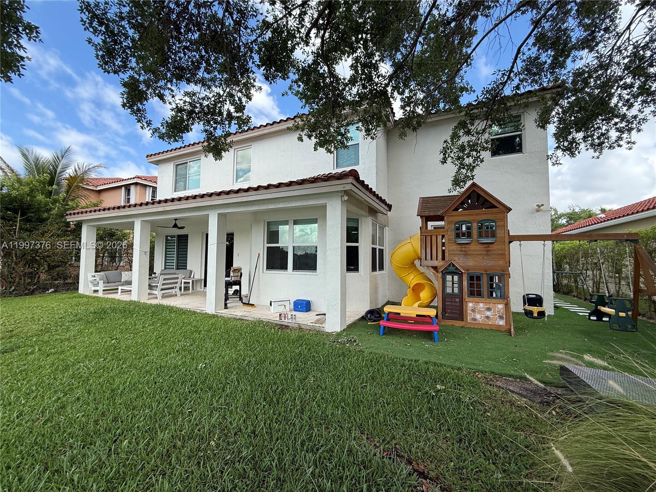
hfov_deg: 102.1
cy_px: 246
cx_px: 328
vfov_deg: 85.7
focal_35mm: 14
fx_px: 265
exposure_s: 1/686
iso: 50
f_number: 2.2
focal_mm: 2.22
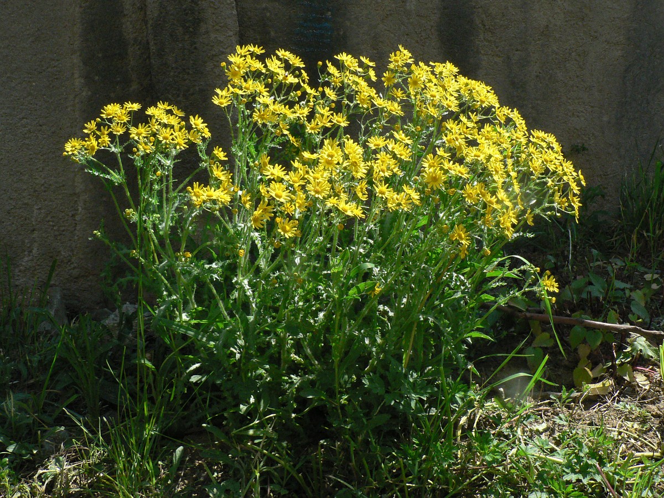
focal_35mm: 36
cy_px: 249
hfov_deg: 51.4
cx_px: 332
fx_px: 691
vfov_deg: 39.7
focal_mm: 6
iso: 200
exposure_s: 1/640
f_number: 5.6
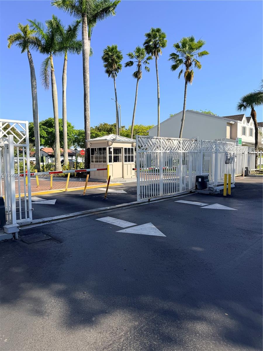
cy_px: 176
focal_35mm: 24
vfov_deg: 71.6
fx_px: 243
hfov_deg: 56.8
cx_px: 132
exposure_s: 1/3759
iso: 80
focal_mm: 6.76
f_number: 1.78
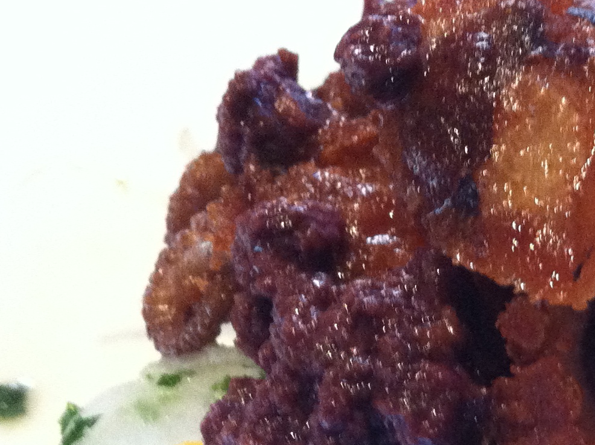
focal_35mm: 92
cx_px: 733
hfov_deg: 19.9
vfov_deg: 15.3
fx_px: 1579
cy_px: 566
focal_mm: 3.85
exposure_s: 1/15
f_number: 2.8
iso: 400
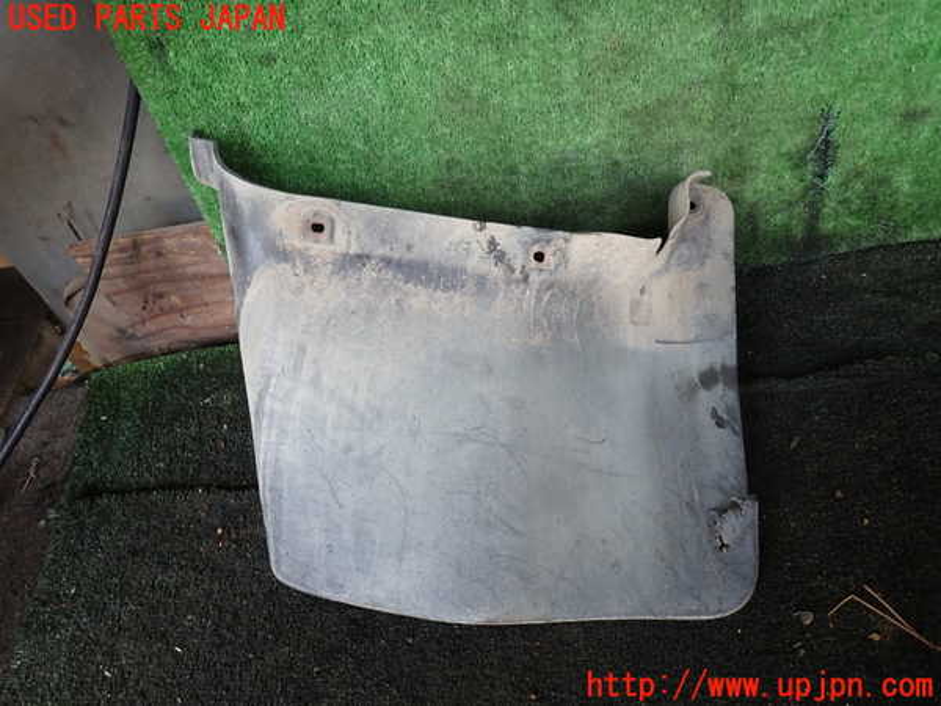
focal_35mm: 25
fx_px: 680
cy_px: 353
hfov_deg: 69.4
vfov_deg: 54.9
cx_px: 470
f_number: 2
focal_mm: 4.5
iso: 100
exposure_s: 1/80
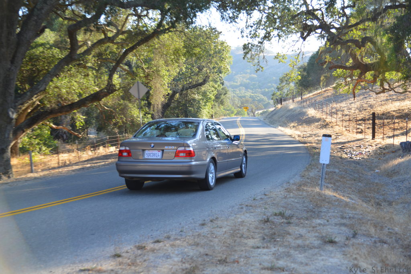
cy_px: 137
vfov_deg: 26.0
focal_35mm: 52
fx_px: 594
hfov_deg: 38.2
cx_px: 206
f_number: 4.5
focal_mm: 52
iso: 200
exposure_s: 1/160
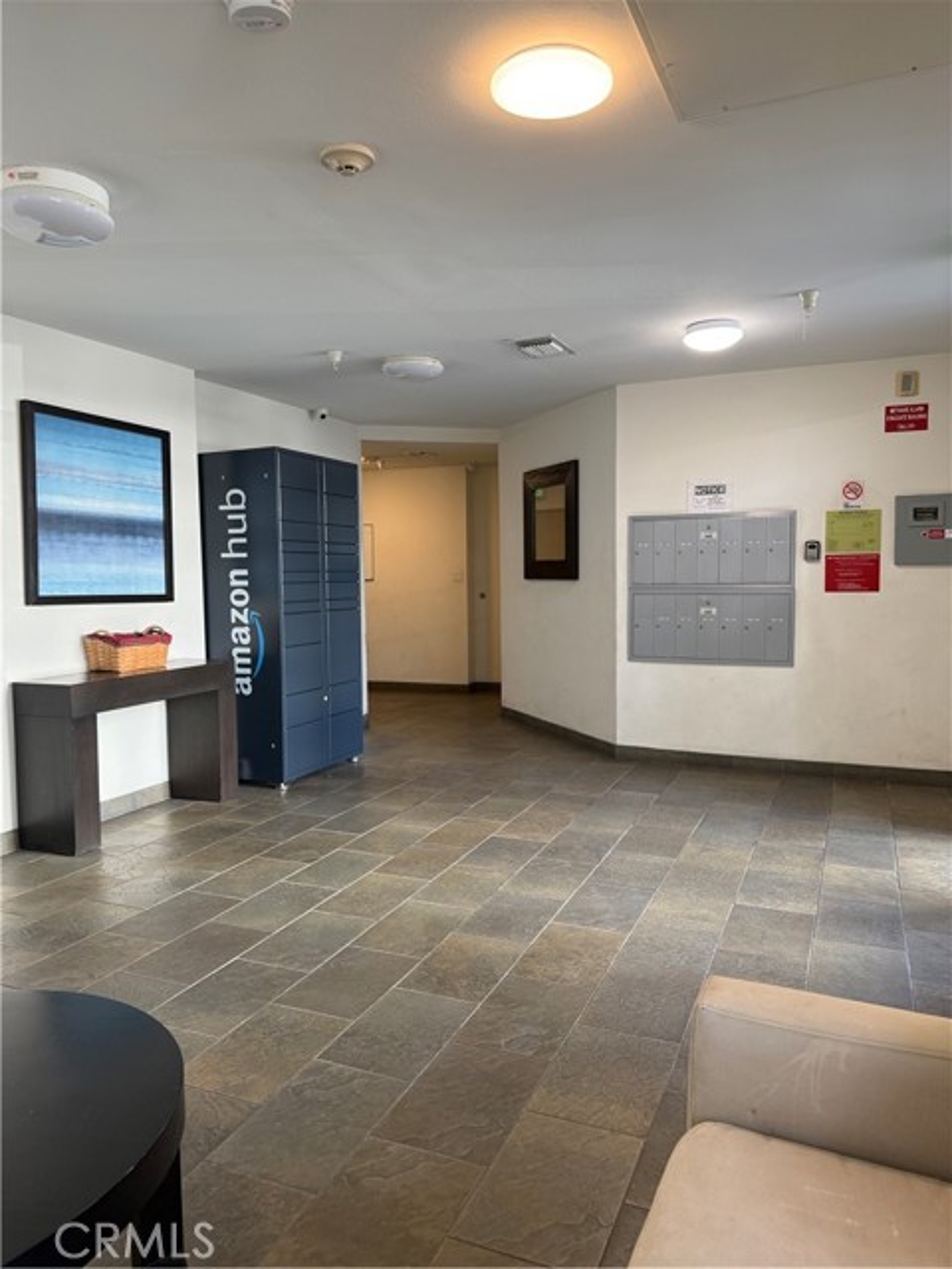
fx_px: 880
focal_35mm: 24
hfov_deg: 56.8
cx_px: 476
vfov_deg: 71.6
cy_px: 634
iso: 200
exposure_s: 1/120
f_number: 1.78
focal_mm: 6.76
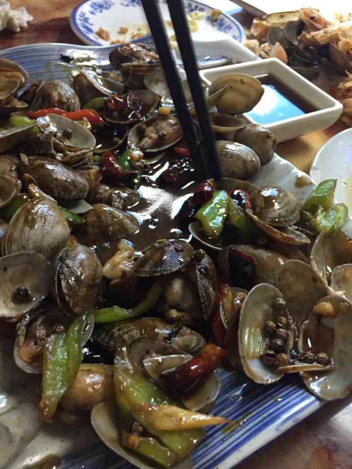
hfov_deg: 48.2
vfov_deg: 61.7
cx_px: 176
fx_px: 393
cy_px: 234
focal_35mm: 29
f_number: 2.2
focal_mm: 4.15
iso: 250
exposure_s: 1/20
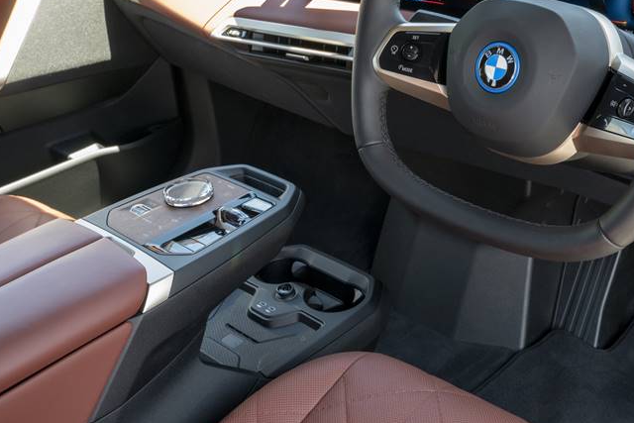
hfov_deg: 39.4
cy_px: 129
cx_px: 377
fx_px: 881
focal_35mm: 50
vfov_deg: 26.8
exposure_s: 1/30
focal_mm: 32
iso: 1600
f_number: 14
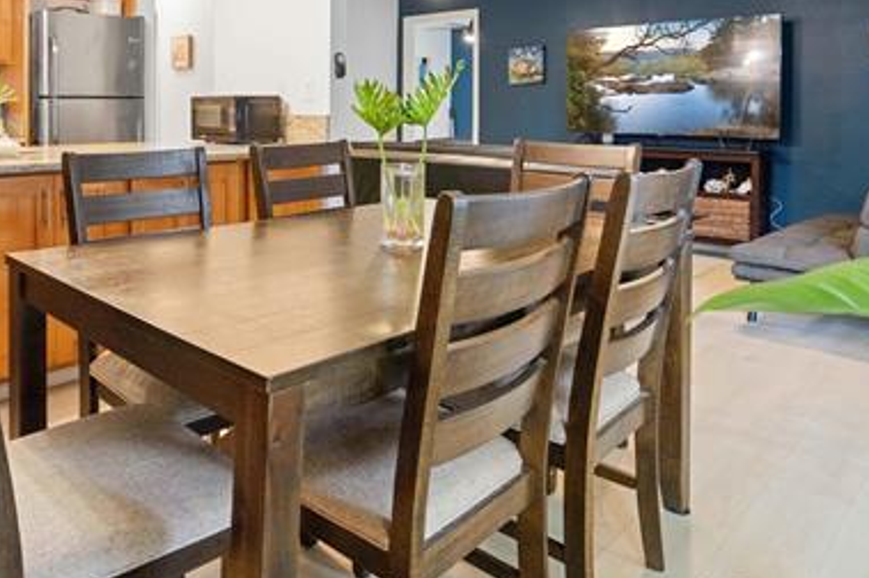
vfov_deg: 46.0
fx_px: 651
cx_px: 273
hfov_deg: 65.2
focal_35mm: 27
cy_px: 140
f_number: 8
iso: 1000
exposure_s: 1/15
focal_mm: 16
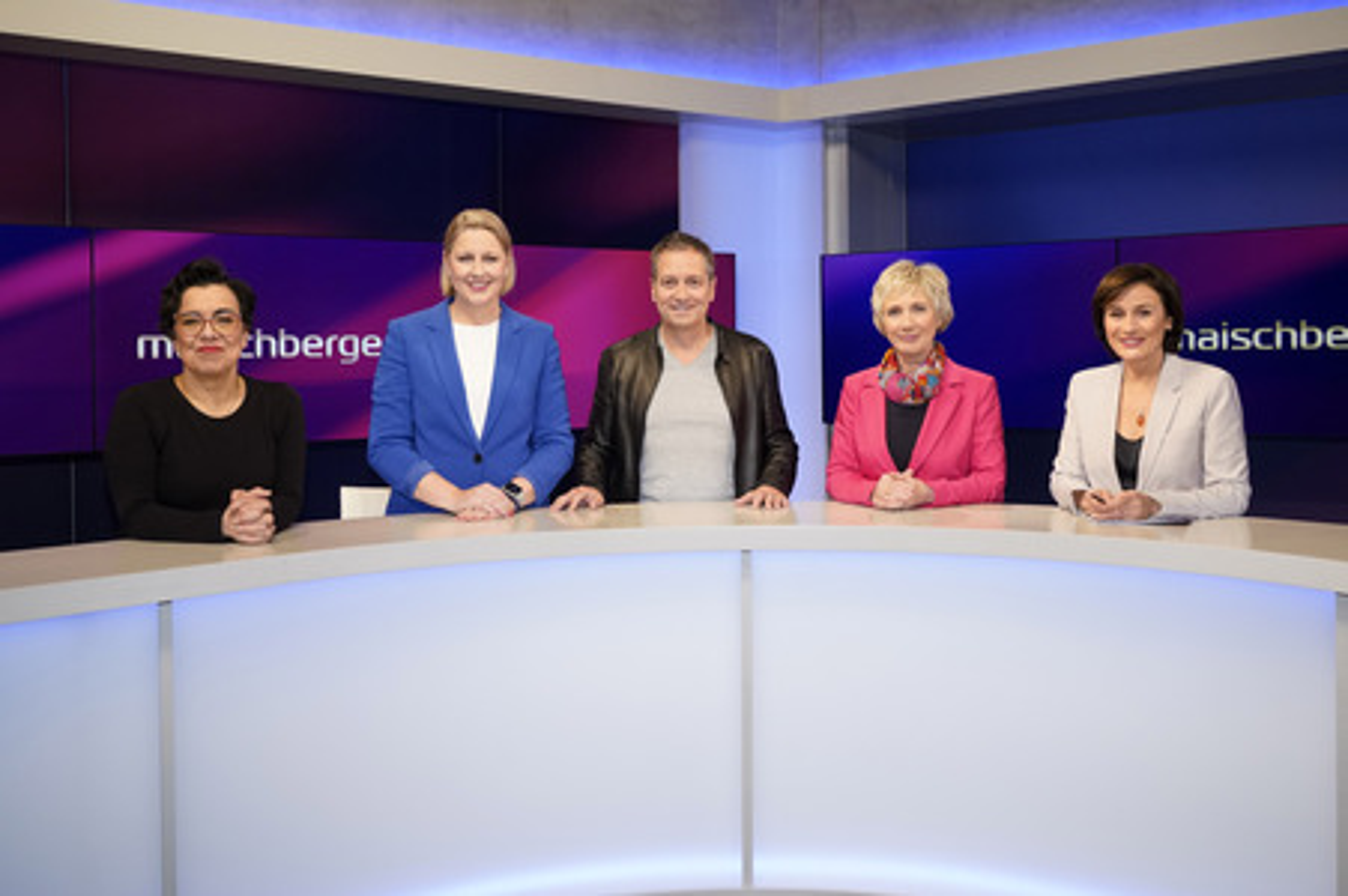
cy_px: 448
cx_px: 674
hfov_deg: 62.0
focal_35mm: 30
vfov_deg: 43.5
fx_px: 1122
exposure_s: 1/160
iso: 2000
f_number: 5
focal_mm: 30
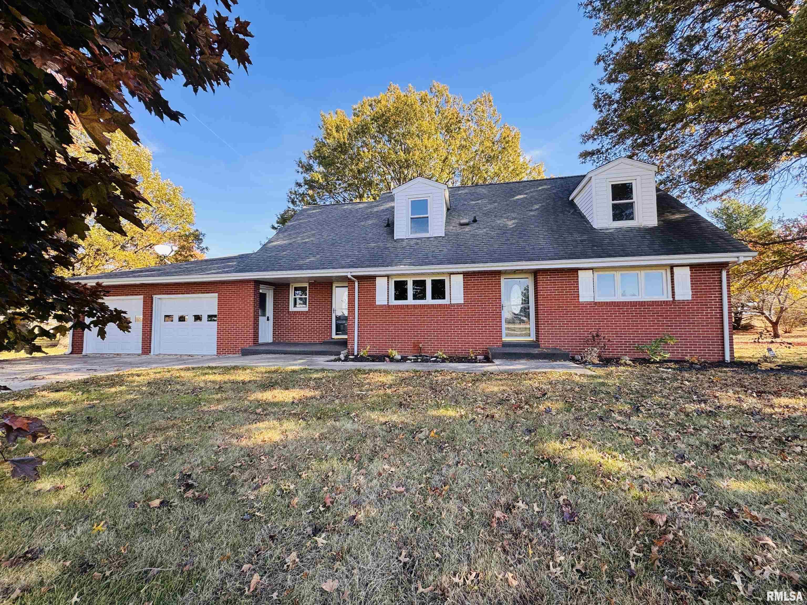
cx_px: 404
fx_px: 326
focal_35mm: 14
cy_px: 302
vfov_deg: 85.7
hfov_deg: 102.1
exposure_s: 1/238
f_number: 2.2
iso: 40
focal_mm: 2.22
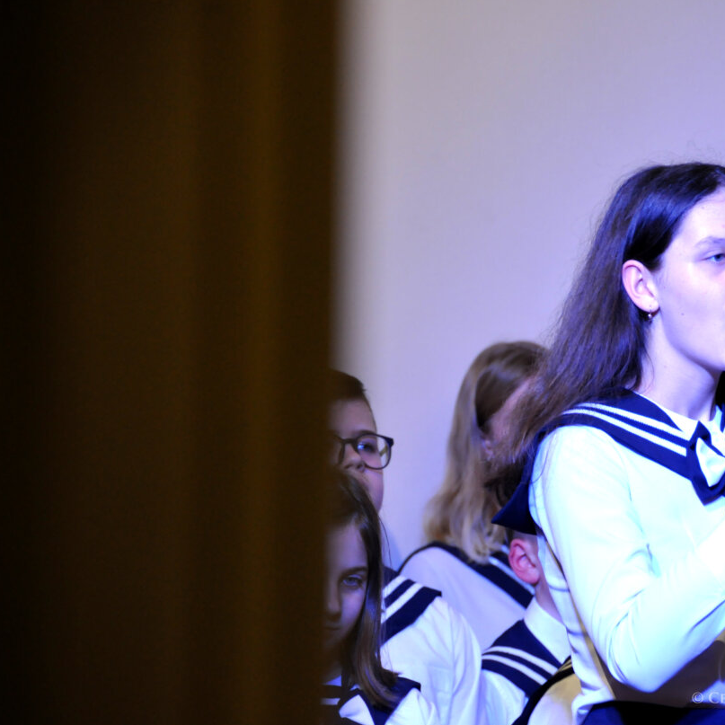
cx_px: 536
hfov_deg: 5.4
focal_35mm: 327
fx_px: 7748
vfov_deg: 5.4
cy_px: 362
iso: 800
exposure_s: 1/60
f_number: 5.6
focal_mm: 170
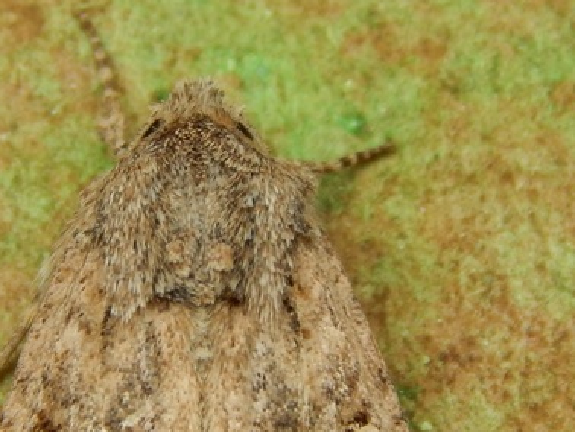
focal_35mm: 389
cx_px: 207
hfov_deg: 5.1
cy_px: 432
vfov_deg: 3.8
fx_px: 6466
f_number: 5.3
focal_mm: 32.8
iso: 125
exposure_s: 1/50
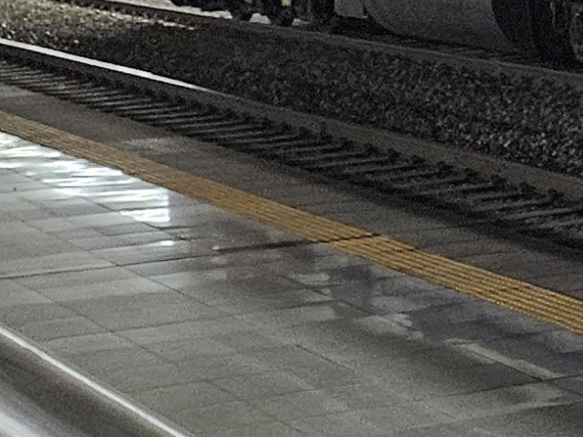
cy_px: -81
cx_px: 1512
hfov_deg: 11.0
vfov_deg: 10.1
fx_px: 2425
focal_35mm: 144
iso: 800
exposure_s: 1/60
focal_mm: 5.4
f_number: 1.8
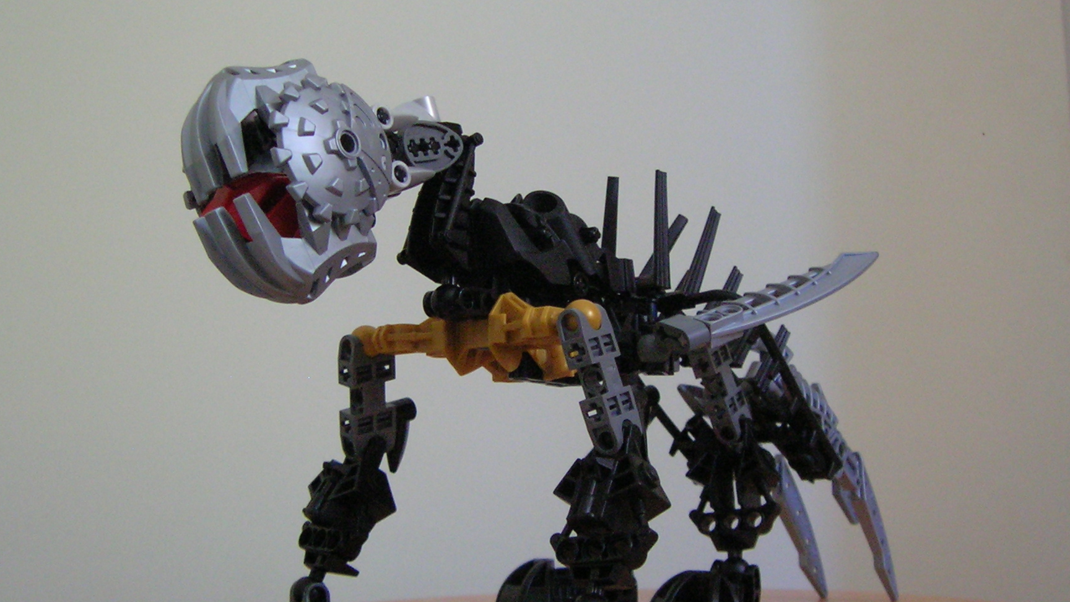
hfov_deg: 42.1
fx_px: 1390
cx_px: 542
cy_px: 290
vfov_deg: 24.4
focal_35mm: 49
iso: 191
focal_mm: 5.7
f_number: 2.9
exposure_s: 1/4
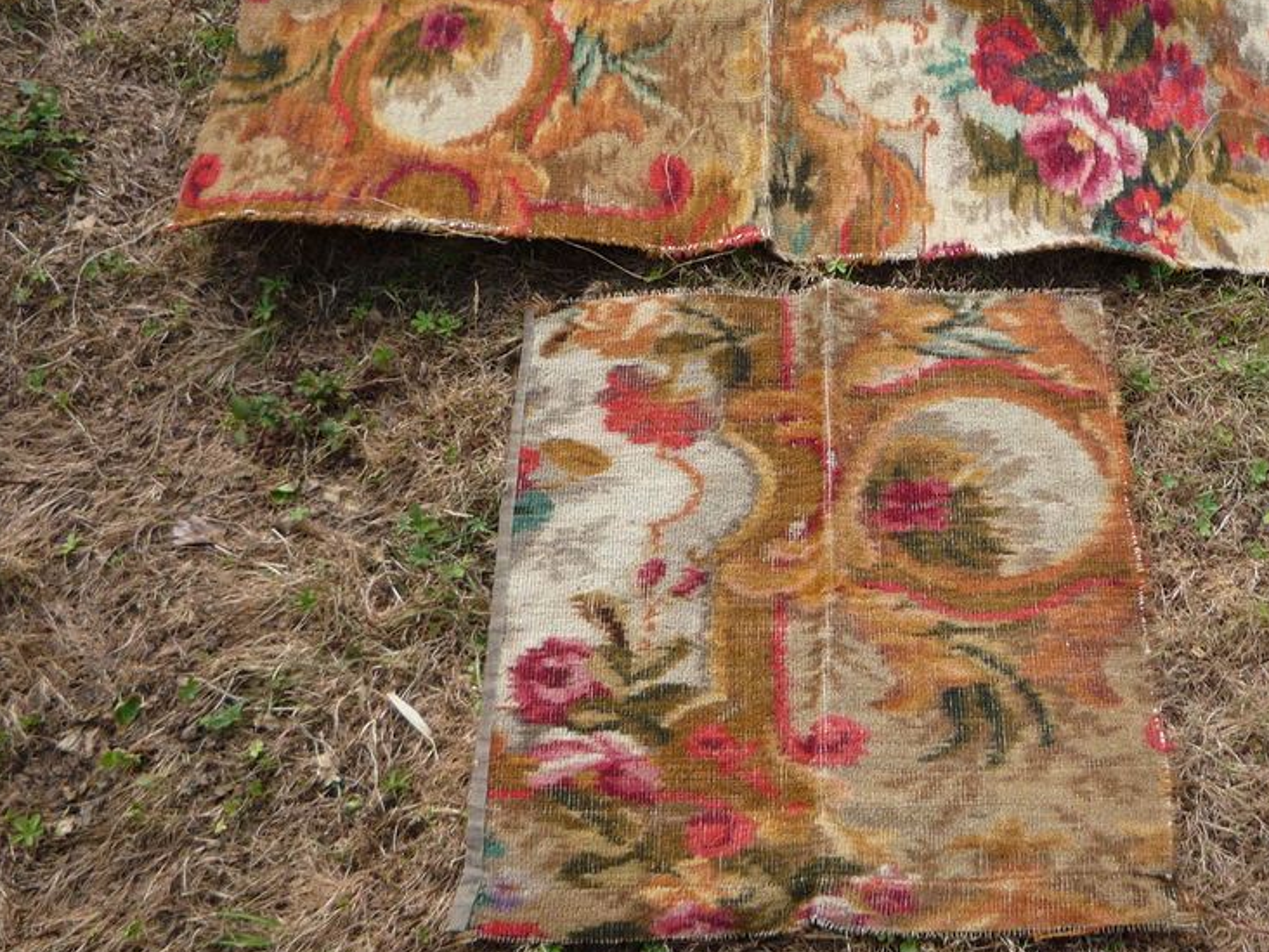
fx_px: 1503
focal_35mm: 41
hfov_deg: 45.1
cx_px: 851
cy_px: 349
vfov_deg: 34.9
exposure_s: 1/125
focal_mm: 5.2
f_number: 4
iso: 100
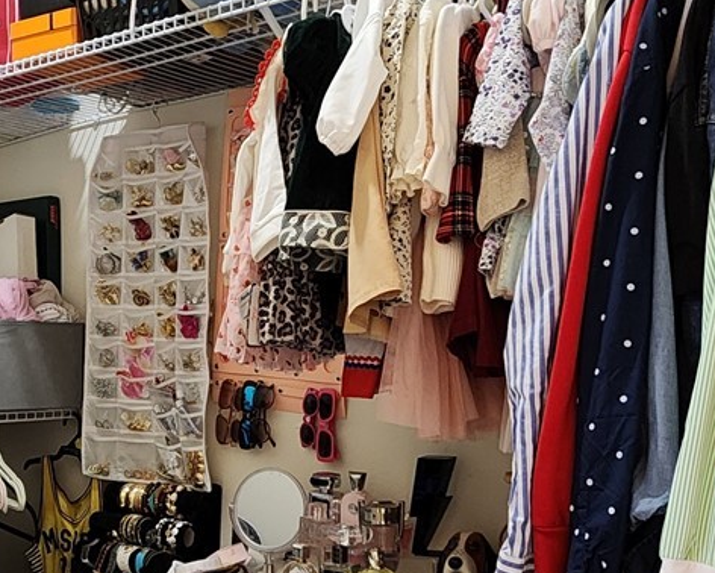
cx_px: 301
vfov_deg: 34.1
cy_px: 437
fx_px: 910
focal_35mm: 43
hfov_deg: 42.8
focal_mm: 2.2
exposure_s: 1/40
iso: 320
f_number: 2.2
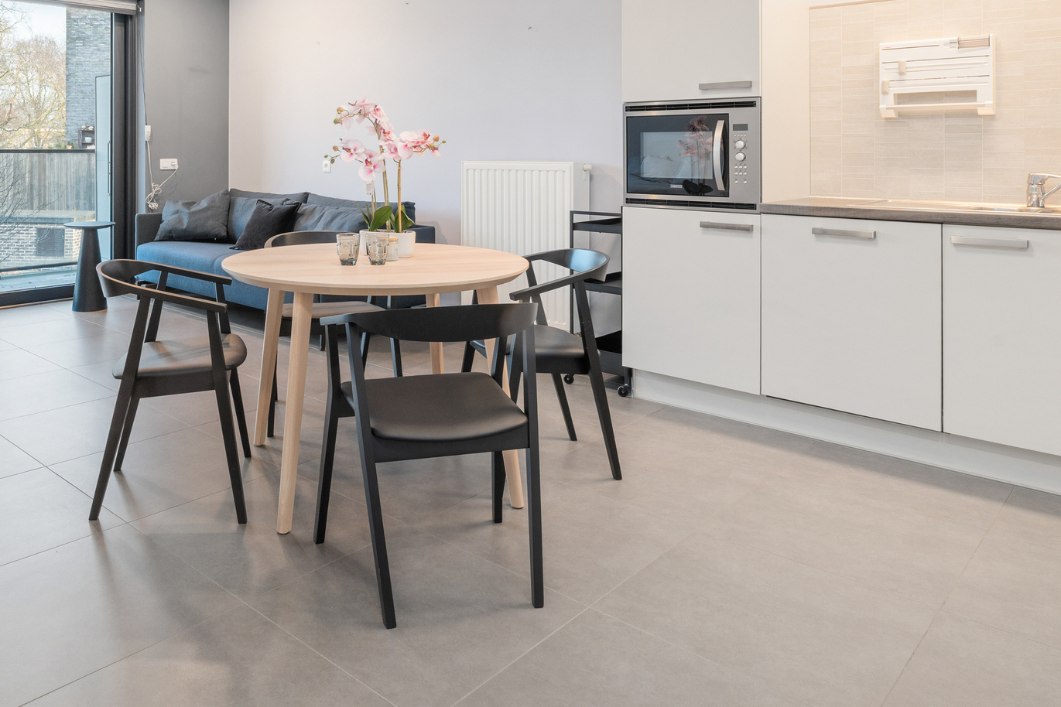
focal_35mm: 28
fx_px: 825
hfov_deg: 64.0
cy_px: 146
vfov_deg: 44.3
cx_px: 362
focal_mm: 16
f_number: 11
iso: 250
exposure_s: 1/4
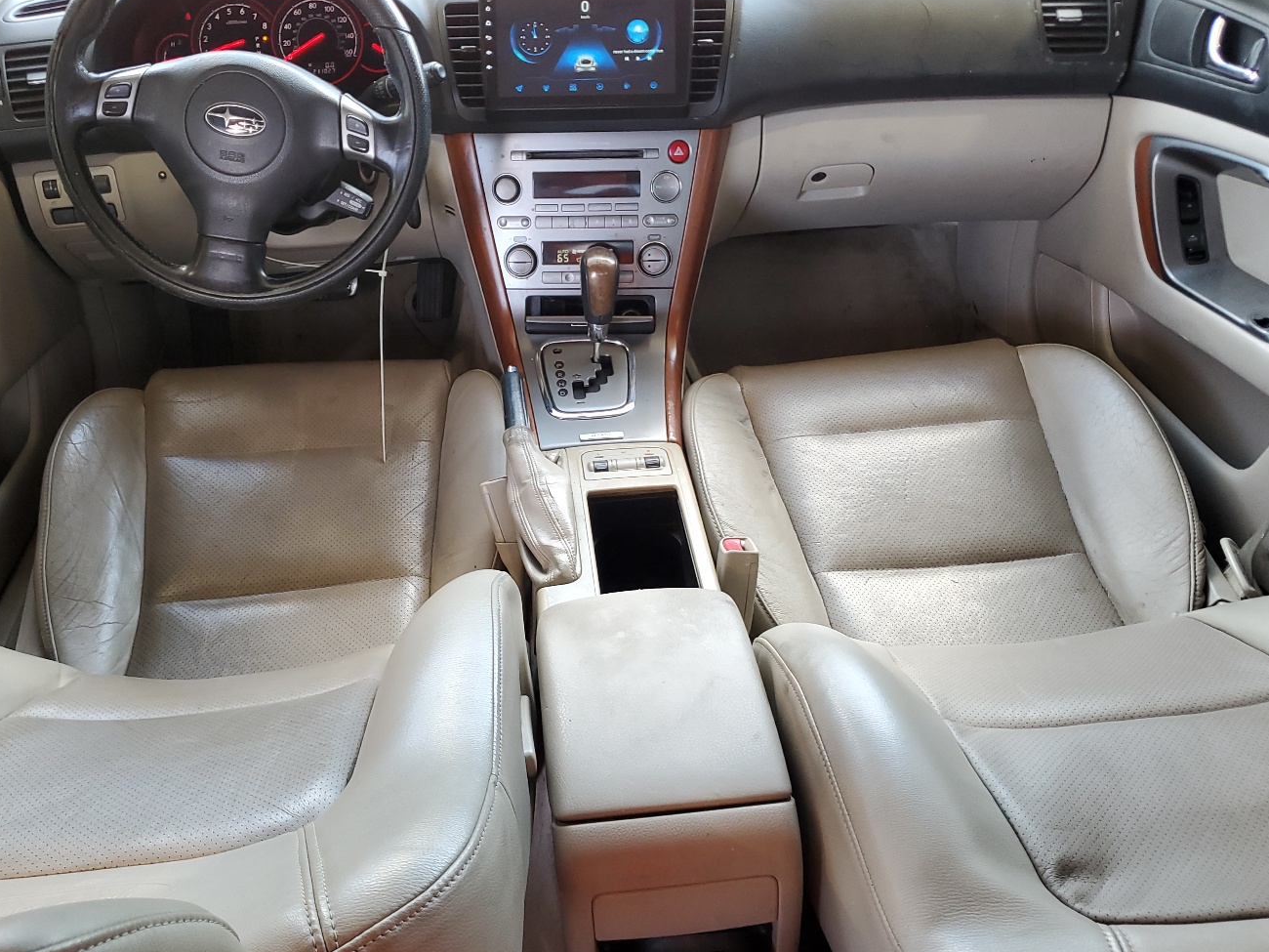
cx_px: 589
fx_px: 1173
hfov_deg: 56.8
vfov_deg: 44.2
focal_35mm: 32
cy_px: 483
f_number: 1.5
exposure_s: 1/60.2
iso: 70
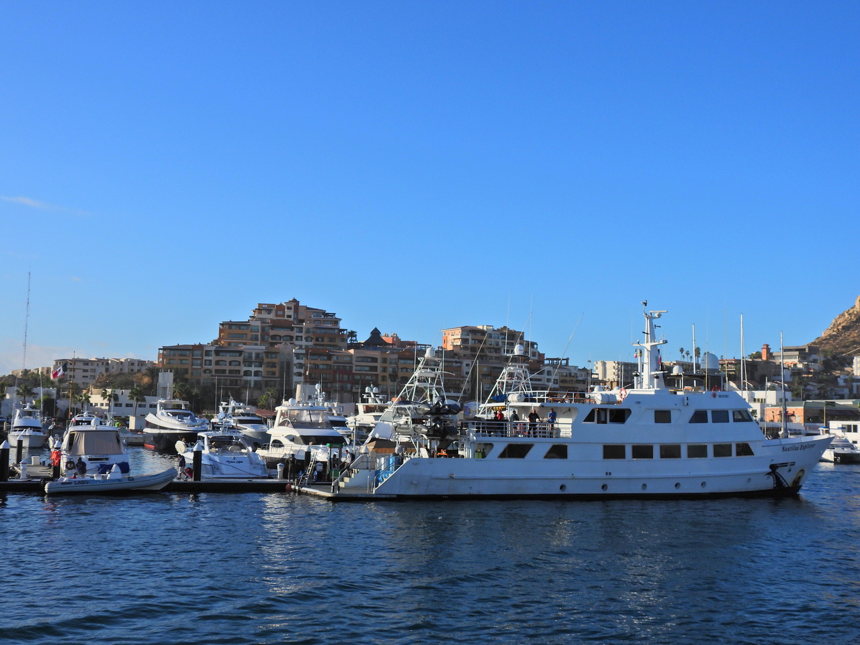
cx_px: 430
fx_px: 1068
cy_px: 322
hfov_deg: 43.9
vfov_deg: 33.6
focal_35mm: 43
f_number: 3.5
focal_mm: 7.7
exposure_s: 1/1600
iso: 100
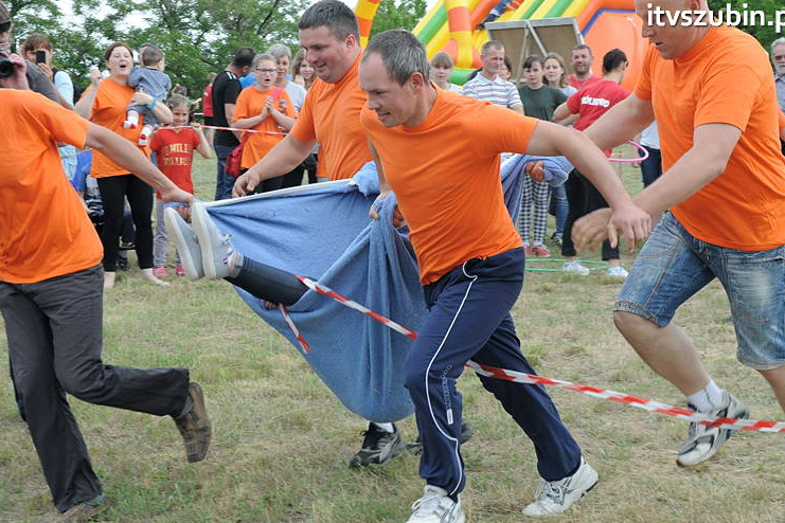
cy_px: 279
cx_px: 371
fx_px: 1875
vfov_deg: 15.9
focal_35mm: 86
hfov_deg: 23.6
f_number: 10
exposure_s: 1/400
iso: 800
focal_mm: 50
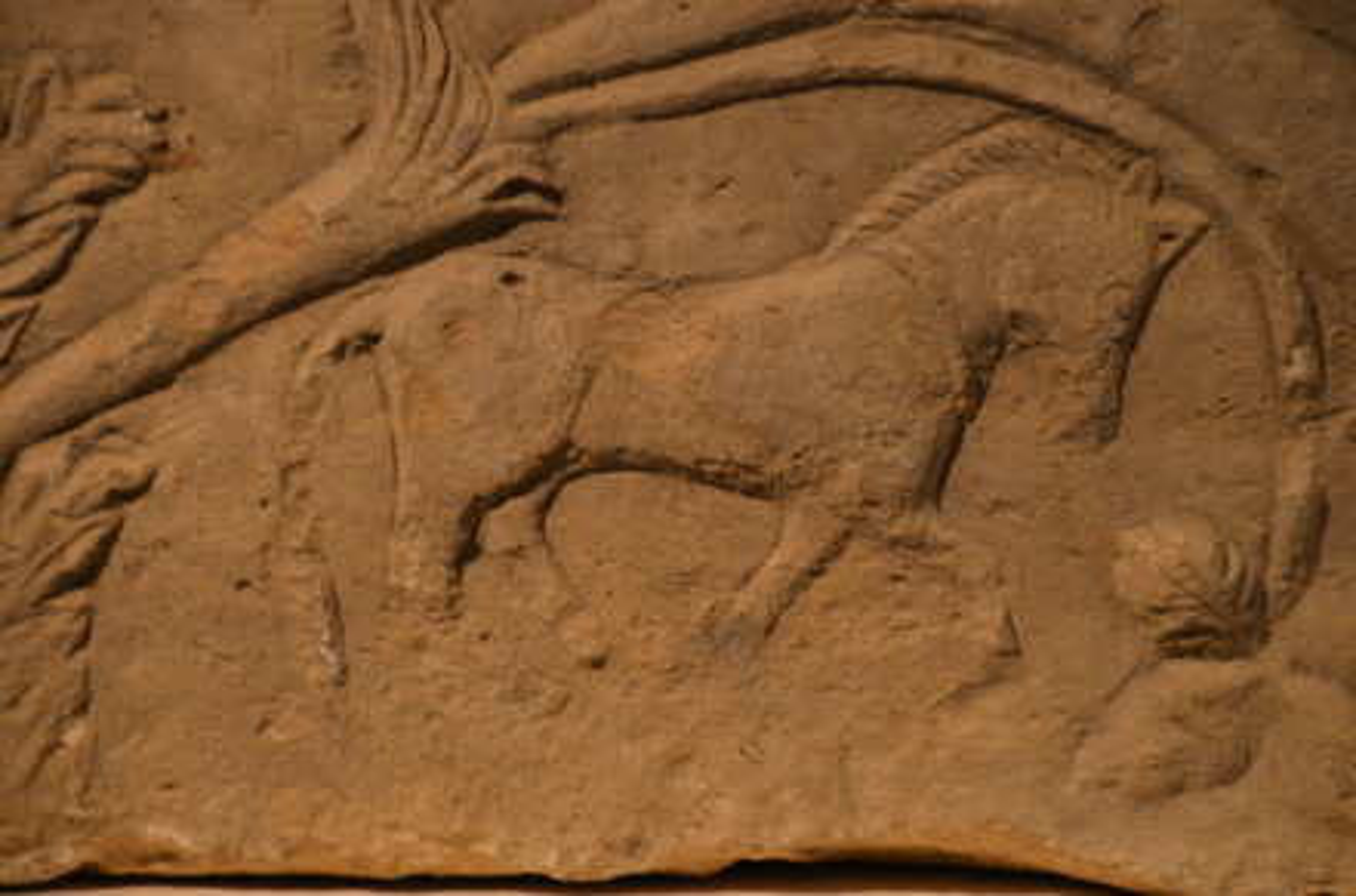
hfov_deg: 9.2
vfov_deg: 6.1
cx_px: 678
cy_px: 448
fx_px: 8454
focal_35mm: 225
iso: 400
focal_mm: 150
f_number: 6
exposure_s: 1/13
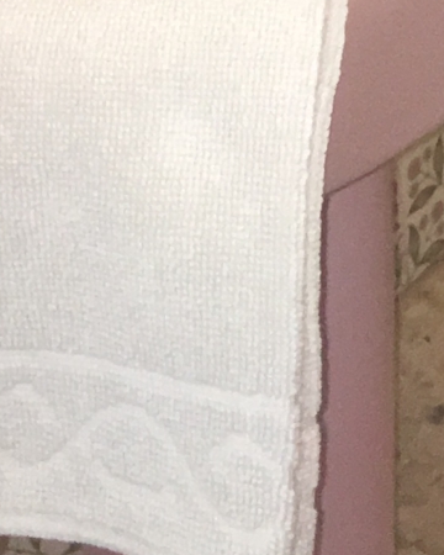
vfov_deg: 10.0
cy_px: -921
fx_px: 2645
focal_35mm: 161
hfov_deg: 9.5
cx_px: 497
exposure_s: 1/17
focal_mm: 4.15
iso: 80
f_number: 2.2
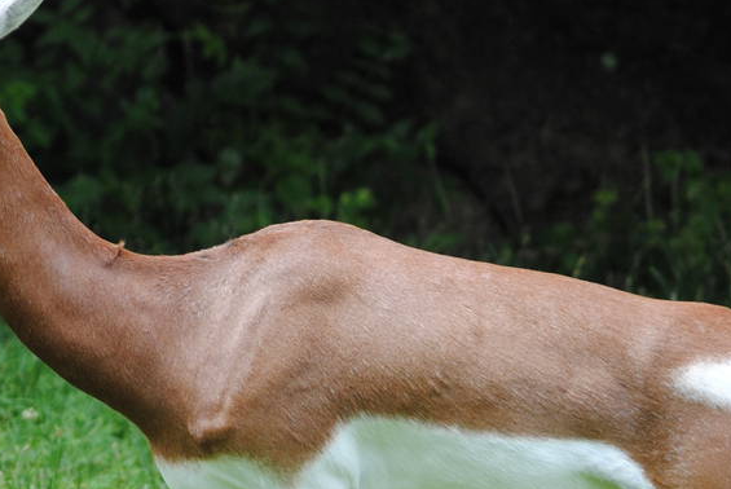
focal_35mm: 701
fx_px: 14257
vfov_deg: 2.0
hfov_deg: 2.9
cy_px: 460
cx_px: 166
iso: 280
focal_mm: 165
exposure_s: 1/500
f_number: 5
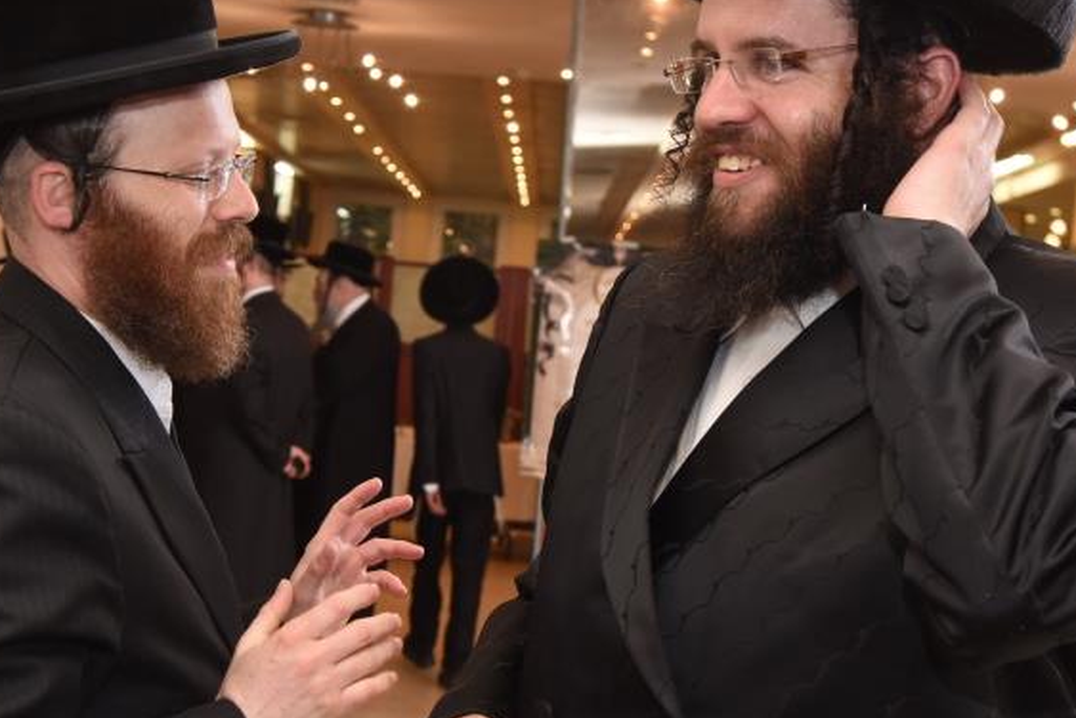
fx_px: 2392
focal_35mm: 80
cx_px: 340
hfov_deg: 25.2
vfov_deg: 17.1
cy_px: 306
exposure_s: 1/100
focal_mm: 44
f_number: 6.3
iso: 800
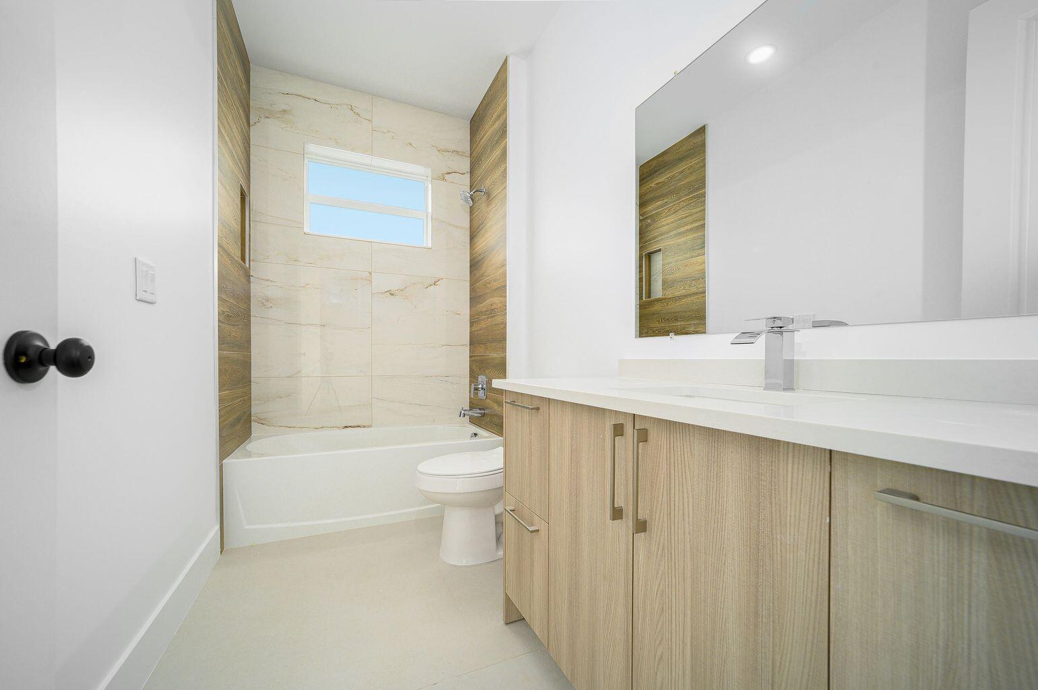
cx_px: 519
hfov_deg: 104.3
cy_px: 345
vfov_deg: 81.1
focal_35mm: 14
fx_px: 403
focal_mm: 14
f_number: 9
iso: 400
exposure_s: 1/2
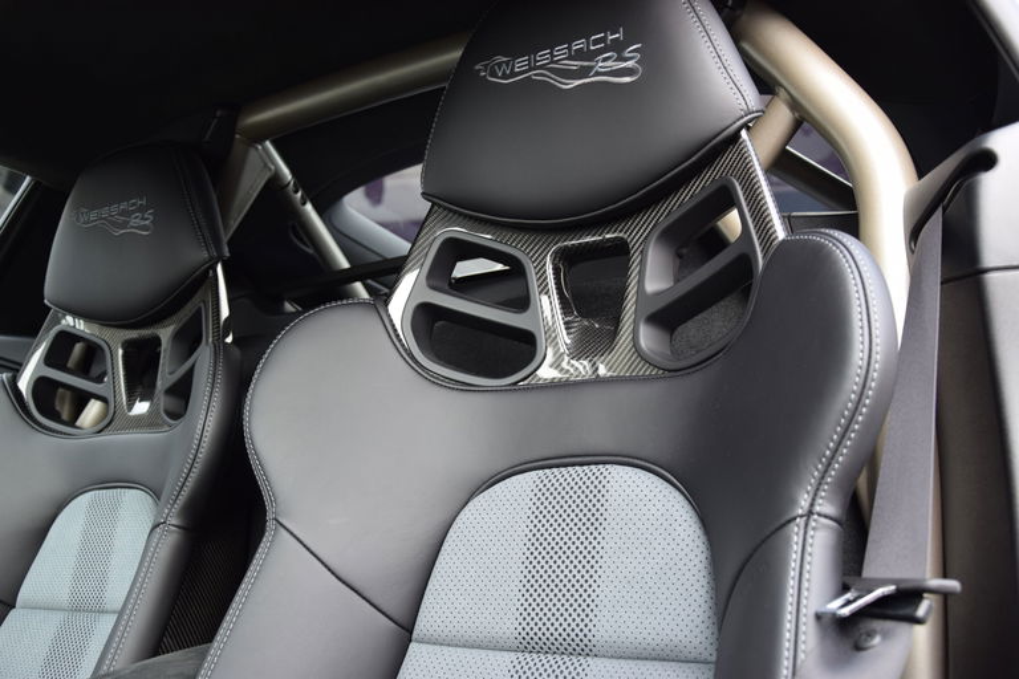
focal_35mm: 42
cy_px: 340
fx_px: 1189
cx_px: 510
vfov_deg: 31.9
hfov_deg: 46.4
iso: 180
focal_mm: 28
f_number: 4
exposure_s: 1/50
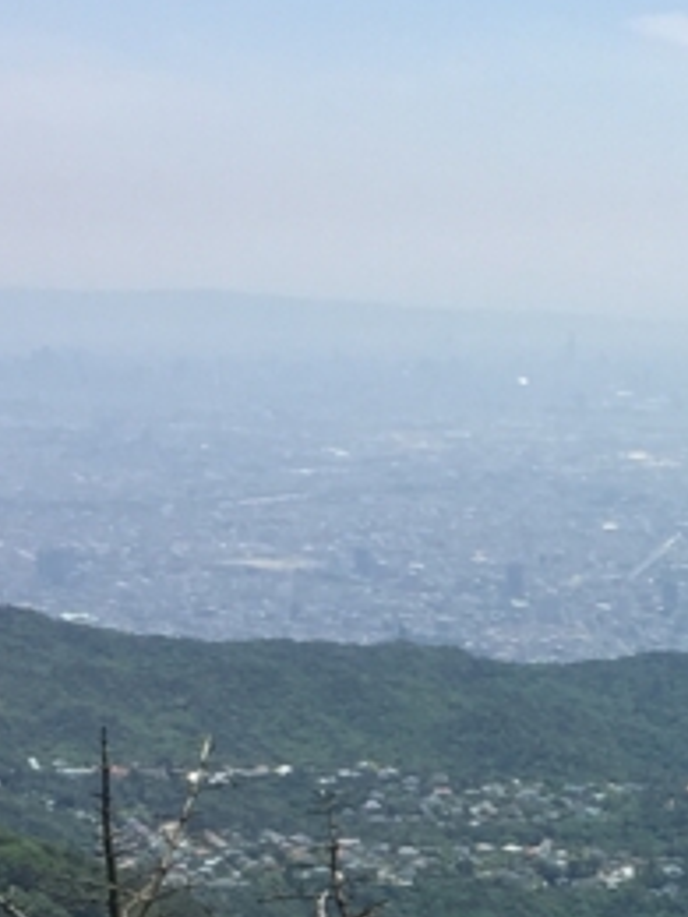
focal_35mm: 114
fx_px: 3021
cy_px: 963
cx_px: 1076
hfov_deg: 12.3
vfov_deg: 16.8
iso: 32
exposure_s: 1/1883
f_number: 2.2
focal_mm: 4.15
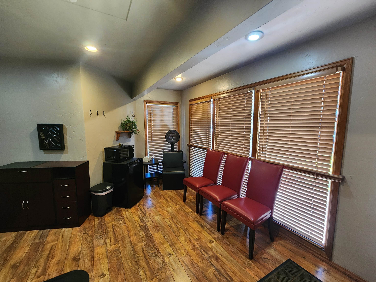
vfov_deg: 89.9
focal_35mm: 13
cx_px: 188
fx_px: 141
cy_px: 141
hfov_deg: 106.2
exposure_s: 1/60
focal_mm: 2.2
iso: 400
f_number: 2.2
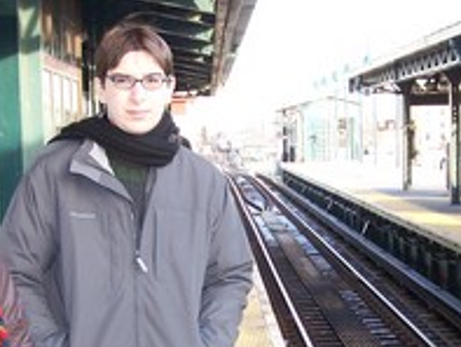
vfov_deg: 16.9
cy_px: 246
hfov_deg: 22.5
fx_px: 1159
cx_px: 262
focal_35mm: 87
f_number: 2.8
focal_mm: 6.3
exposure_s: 1/80
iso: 140
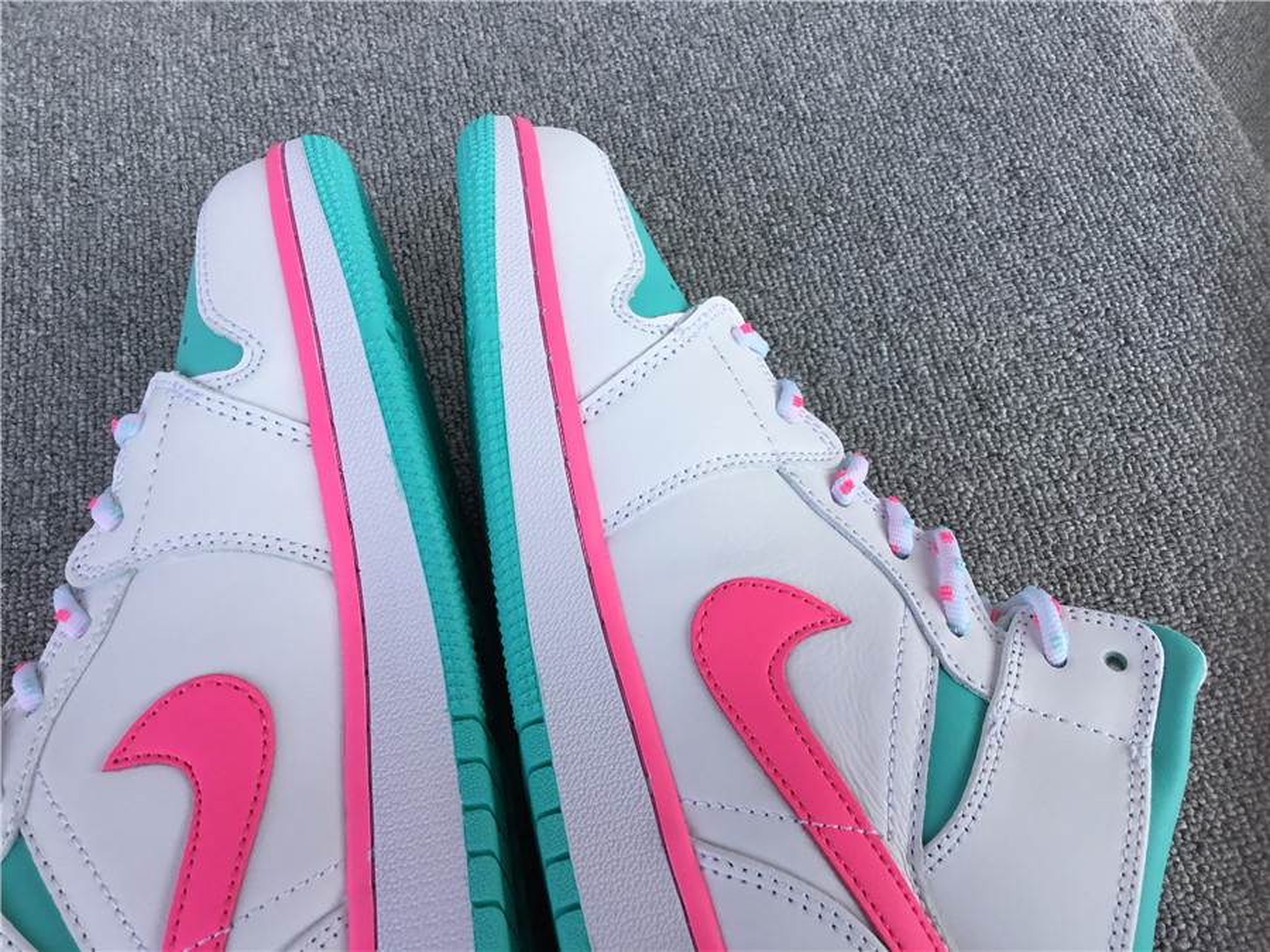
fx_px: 1137
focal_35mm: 31
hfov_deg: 58.4
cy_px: 476
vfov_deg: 45.4
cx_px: 635
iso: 25
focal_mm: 3.3
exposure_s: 1/384
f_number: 2.4
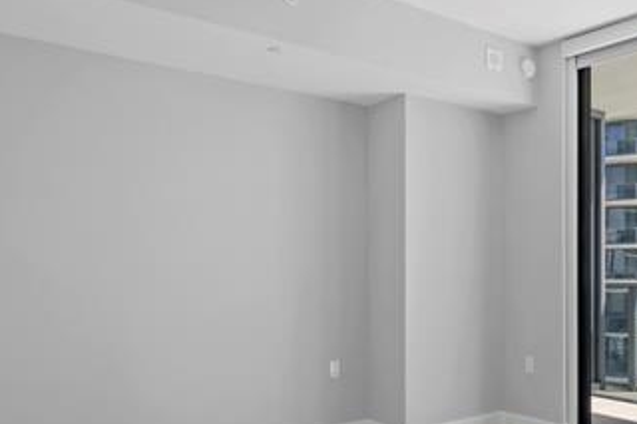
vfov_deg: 37.6
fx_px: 619
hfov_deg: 52.2
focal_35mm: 35
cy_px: 268
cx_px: 474
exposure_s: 1/5
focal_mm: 14
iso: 125
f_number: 9
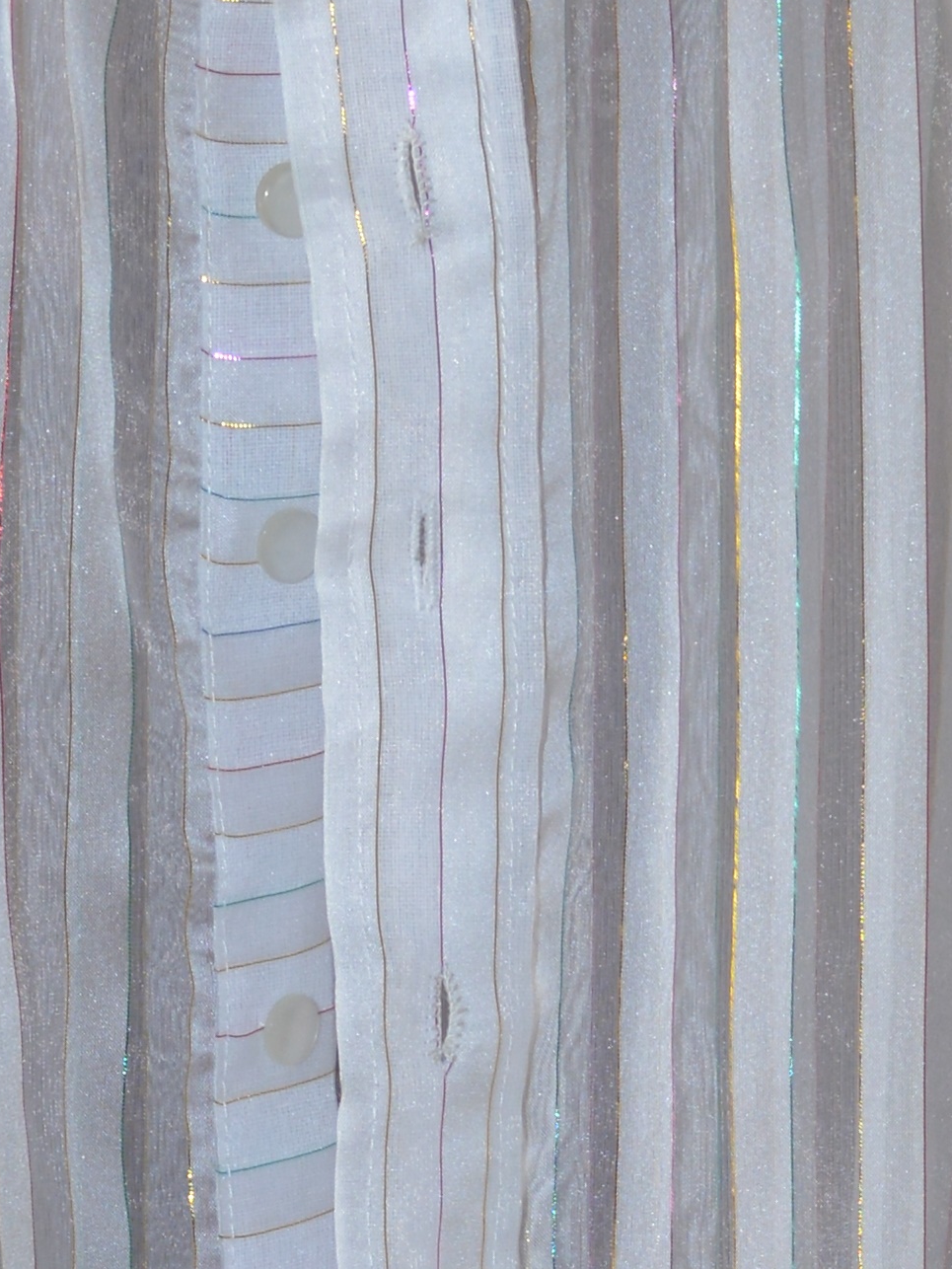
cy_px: 1365
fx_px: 5425
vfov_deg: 13.1
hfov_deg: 10.0
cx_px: 449
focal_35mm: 148
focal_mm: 22
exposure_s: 1/80
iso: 400
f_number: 3.8
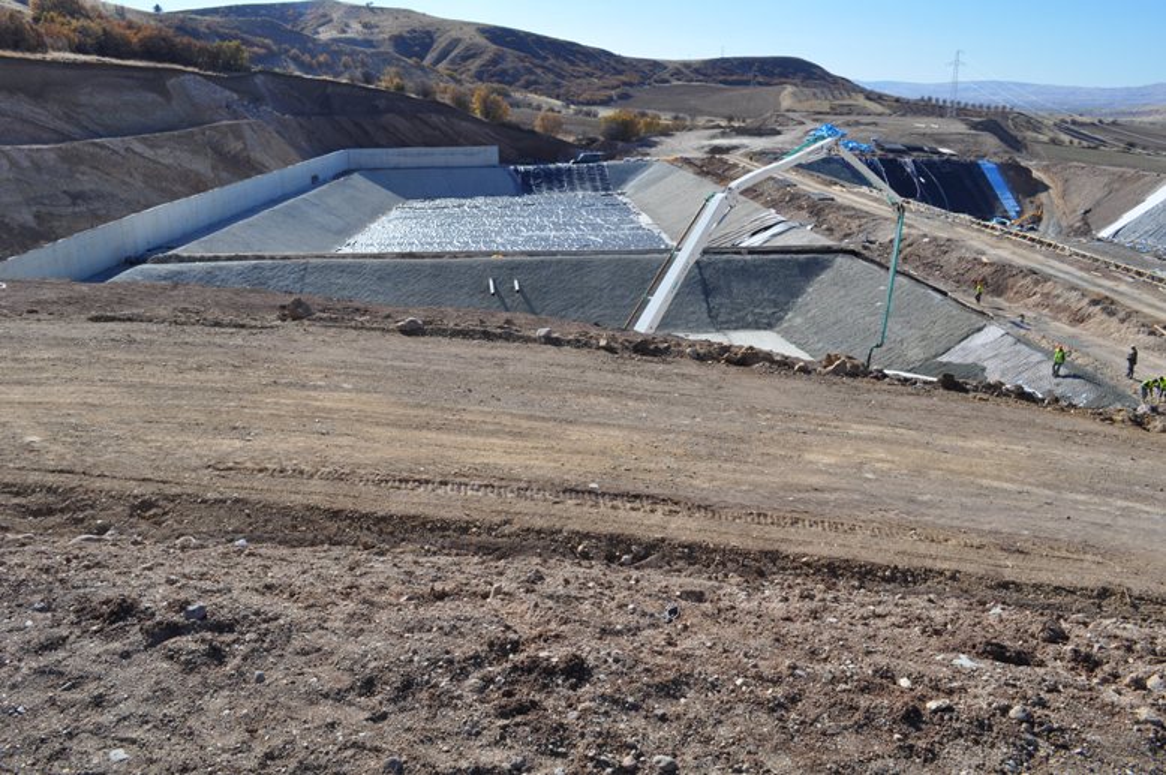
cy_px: 388
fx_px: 874
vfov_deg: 47.8
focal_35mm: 27
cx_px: 583
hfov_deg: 67.4
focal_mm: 18
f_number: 9
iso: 200
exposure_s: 1/320
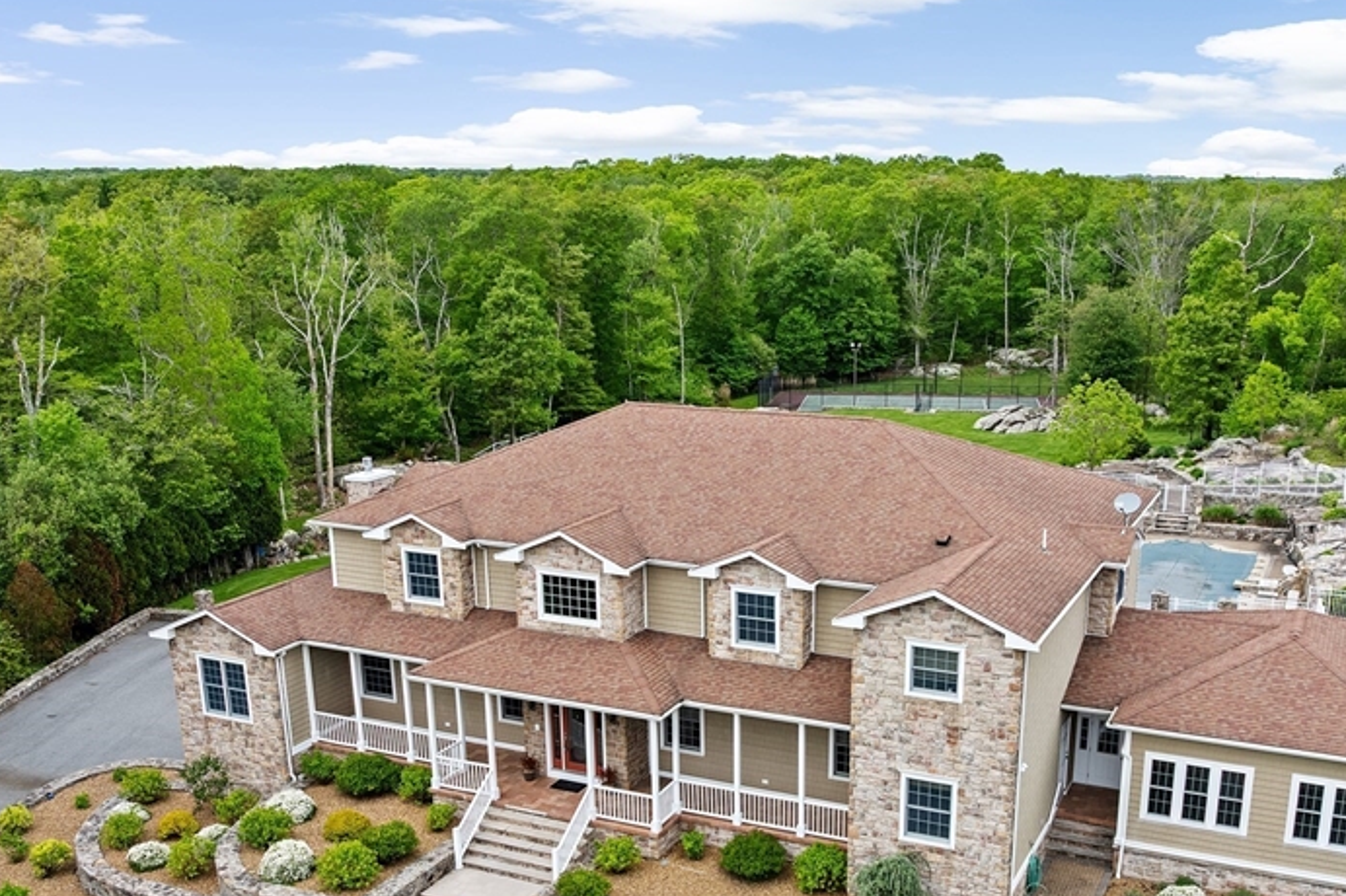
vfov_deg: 35.2
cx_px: 754
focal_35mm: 37
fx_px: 1383
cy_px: 655
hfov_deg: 51.8
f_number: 2.8
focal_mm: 12.29
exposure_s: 1/120
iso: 100
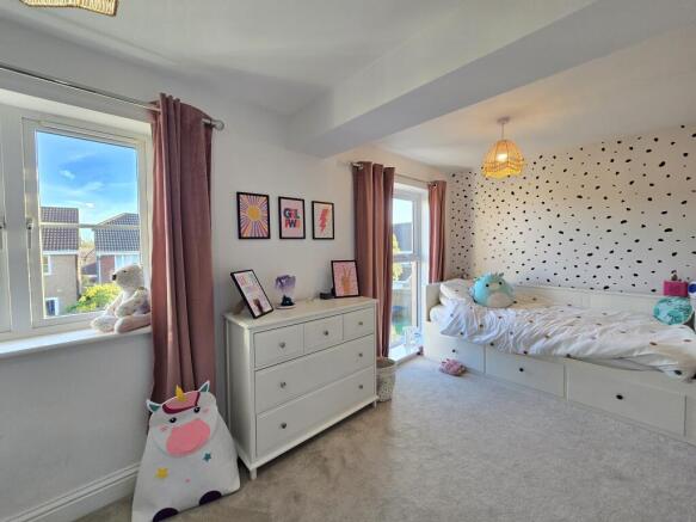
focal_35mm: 13
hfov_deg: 106.2
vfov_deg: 89.9
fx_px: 261
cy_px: 261
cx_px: 348
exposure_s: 1/100
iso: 160
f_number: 2.2
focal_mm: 2.2
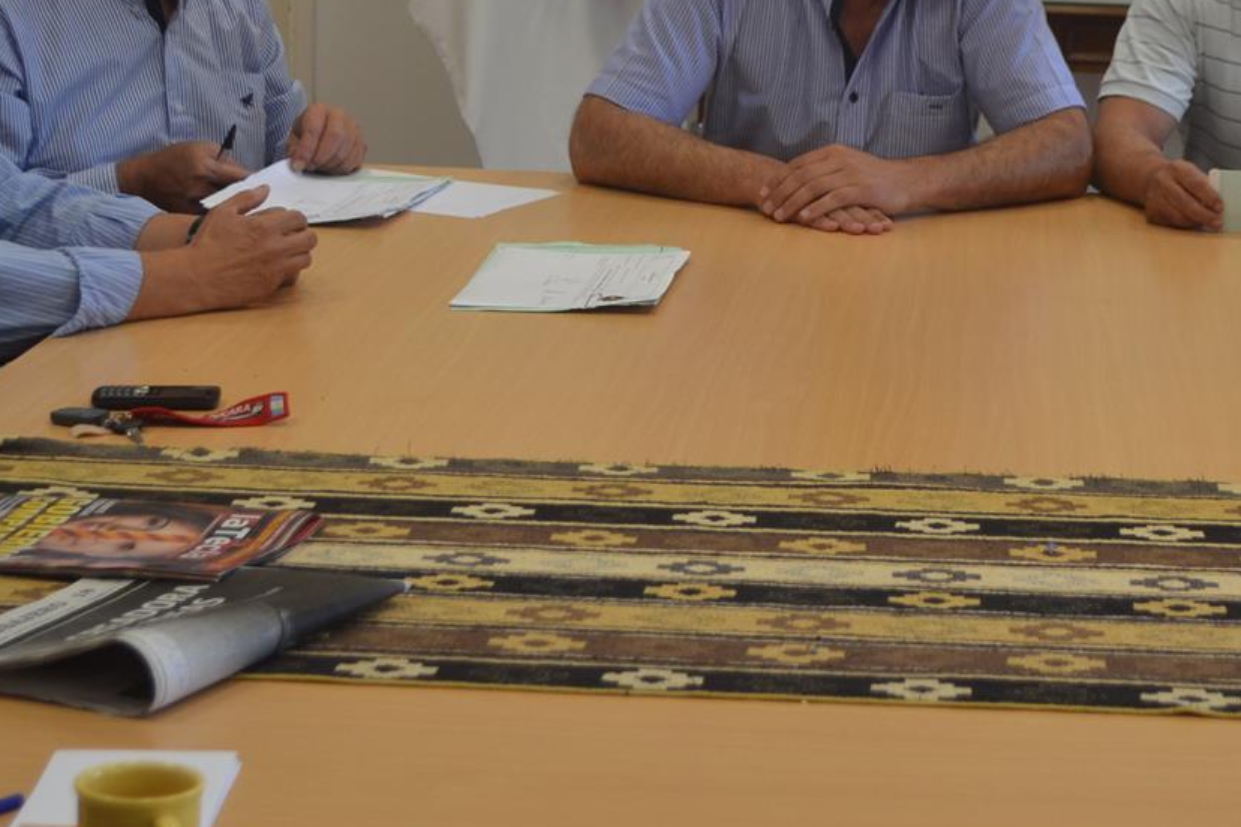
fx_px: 3033
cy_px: 73
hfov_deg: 23.0
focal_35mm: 88
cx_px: 874
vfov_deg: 15.3
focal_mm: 30
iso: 400
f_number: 5
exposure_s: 1/100
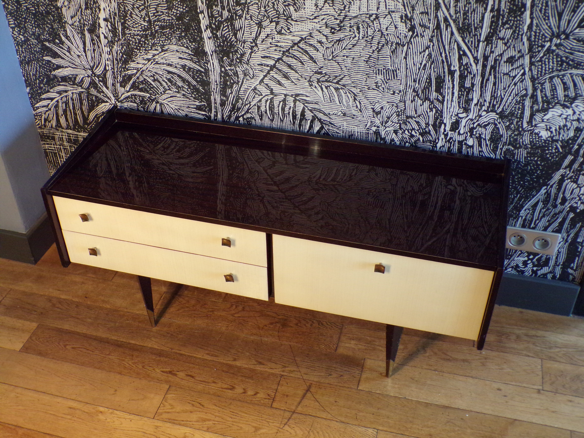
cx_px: 292
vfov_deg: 38.7
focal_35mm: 37
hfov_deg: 50.1
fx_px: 624
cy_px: 219
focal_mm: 6.6
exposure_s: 1/20
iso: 379
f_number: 3.3
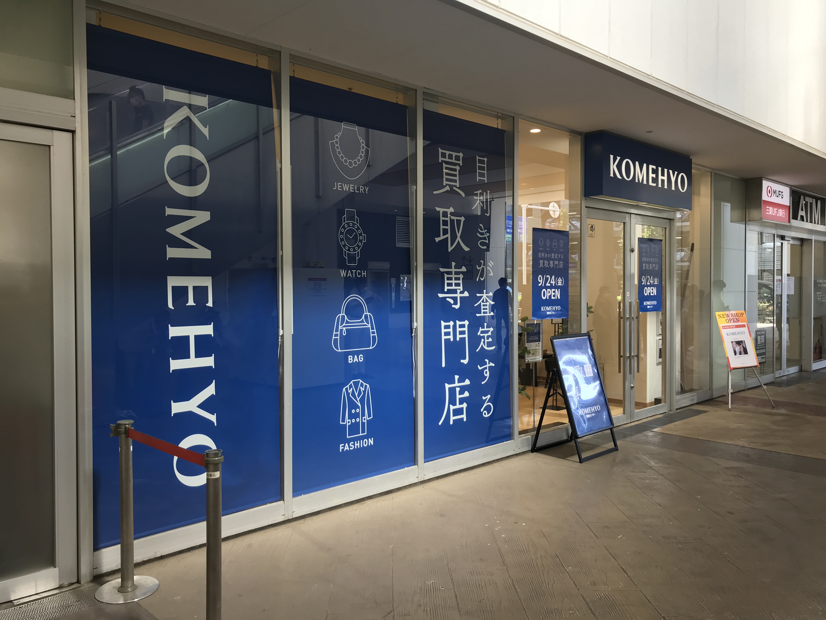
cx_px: 413
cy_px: 310
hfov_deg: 63.4
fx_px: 668
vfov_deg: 49.7
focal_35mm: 28
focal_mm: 3.99
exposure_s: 1/50
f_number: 1.8
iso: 20
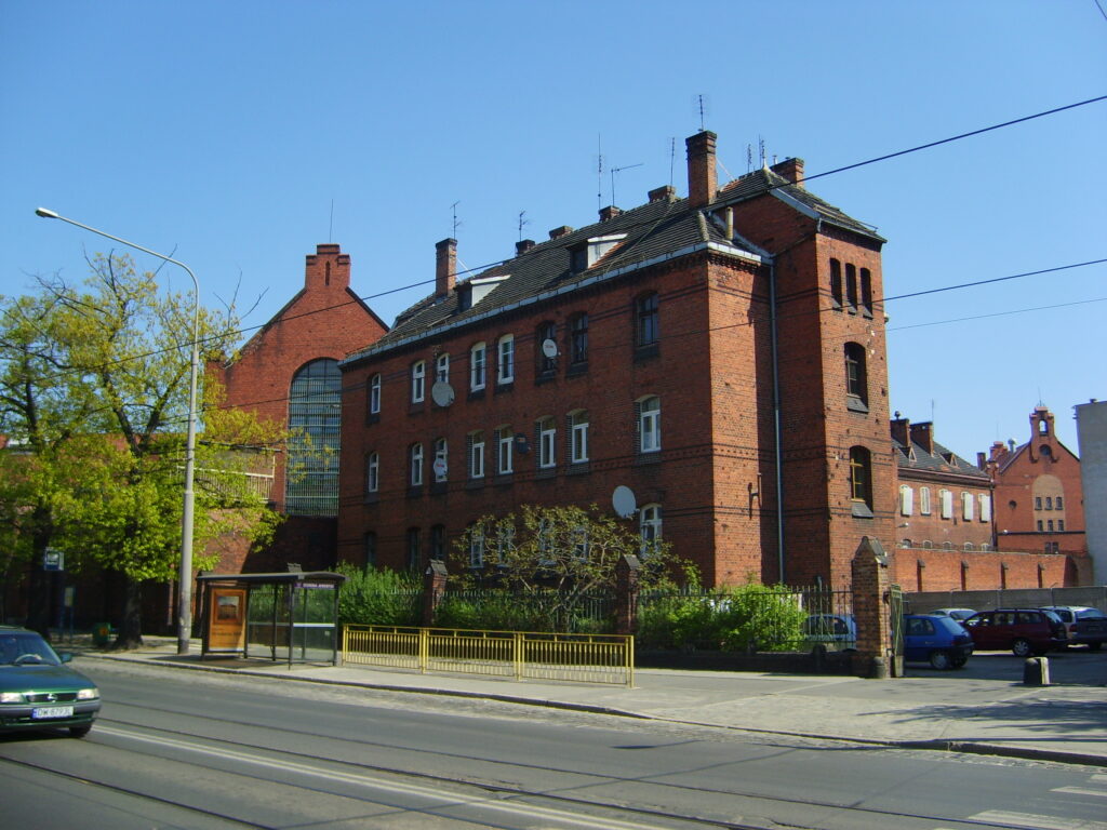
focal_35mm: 35
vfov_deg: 40.7
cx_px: 554
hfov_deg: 52.6
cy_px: 415
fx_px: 1119
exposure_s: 1/1000
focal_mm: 5.8
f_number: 2.8
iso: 50
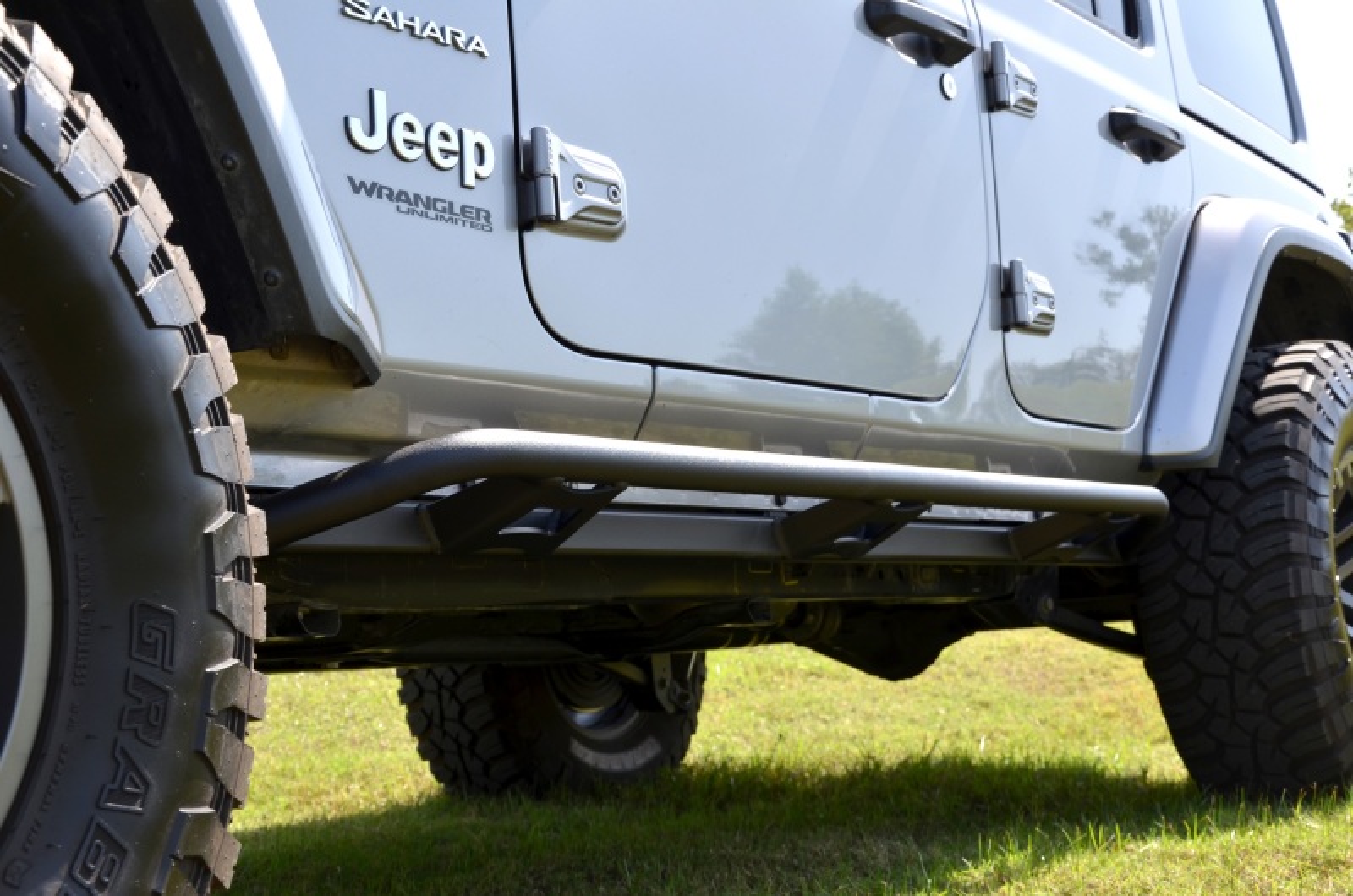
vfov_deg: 26.4
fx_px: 1913
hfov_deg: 39.0
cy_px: 448
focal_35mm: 51
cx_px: 676
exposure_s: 1/250
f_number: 8
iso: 180
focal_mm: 34
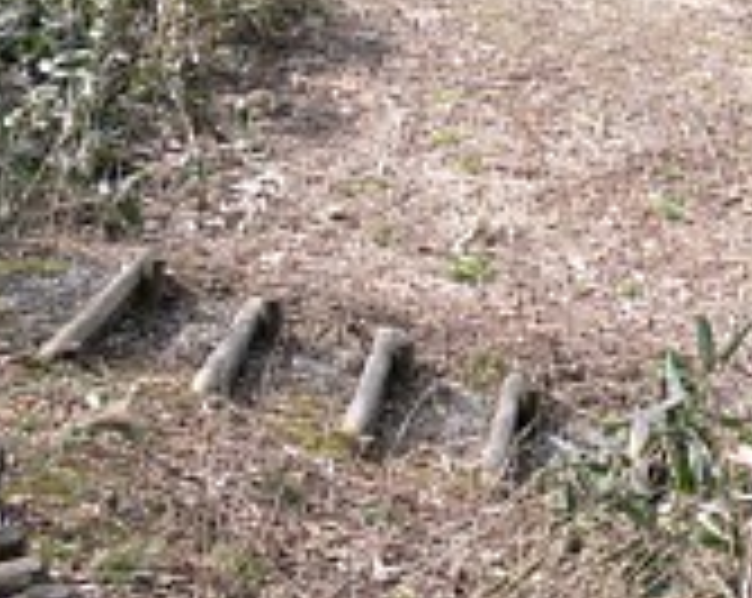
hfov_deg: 23.1
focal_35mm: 82
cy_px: 135
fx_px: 1822
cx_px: 540
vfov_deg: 18.5
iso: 80
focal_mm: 7.4
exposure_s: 1/100
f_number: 5.6
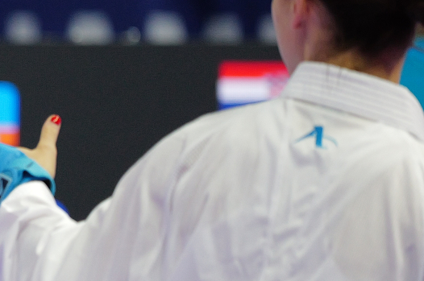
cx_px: -494
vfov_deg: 1.9
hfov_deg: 2.9
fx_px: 8326
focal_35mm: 708
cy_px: 201
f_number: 2.8
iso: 2000
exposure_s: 1/1000
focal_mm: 149
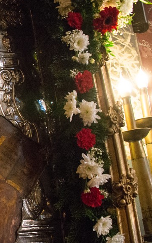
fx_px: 470
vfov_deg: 28.9
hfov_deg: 15.9
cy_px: 136
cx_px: -112
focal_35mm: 71
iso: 4000
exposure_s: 1/40
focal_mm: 28
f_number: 3.5
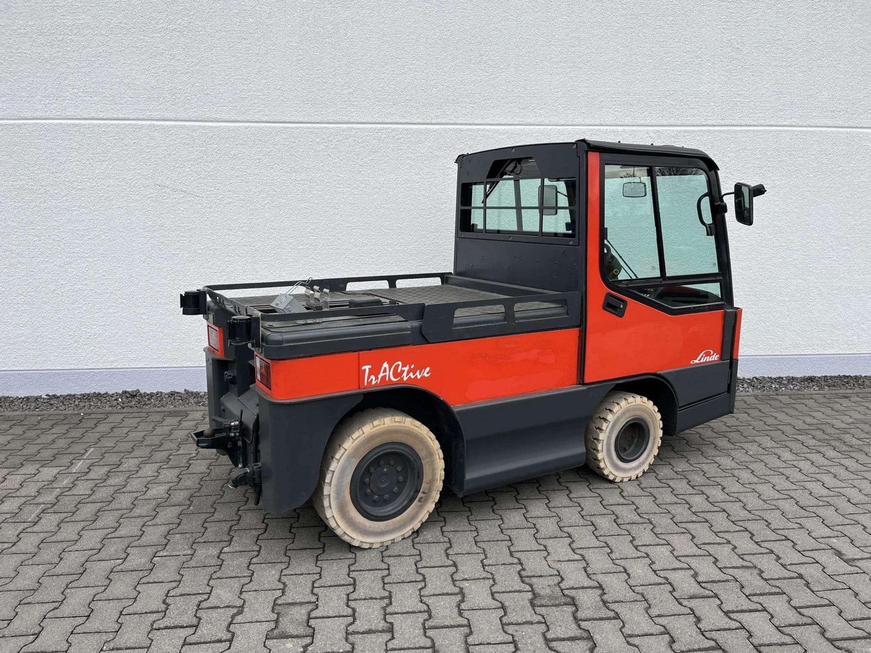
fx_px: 654
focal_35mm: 26
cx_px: 436
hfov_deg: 67.3
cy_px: 326
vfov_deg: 53.1
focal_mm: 5.1
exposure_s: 1/1056
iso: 50
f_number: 1.6
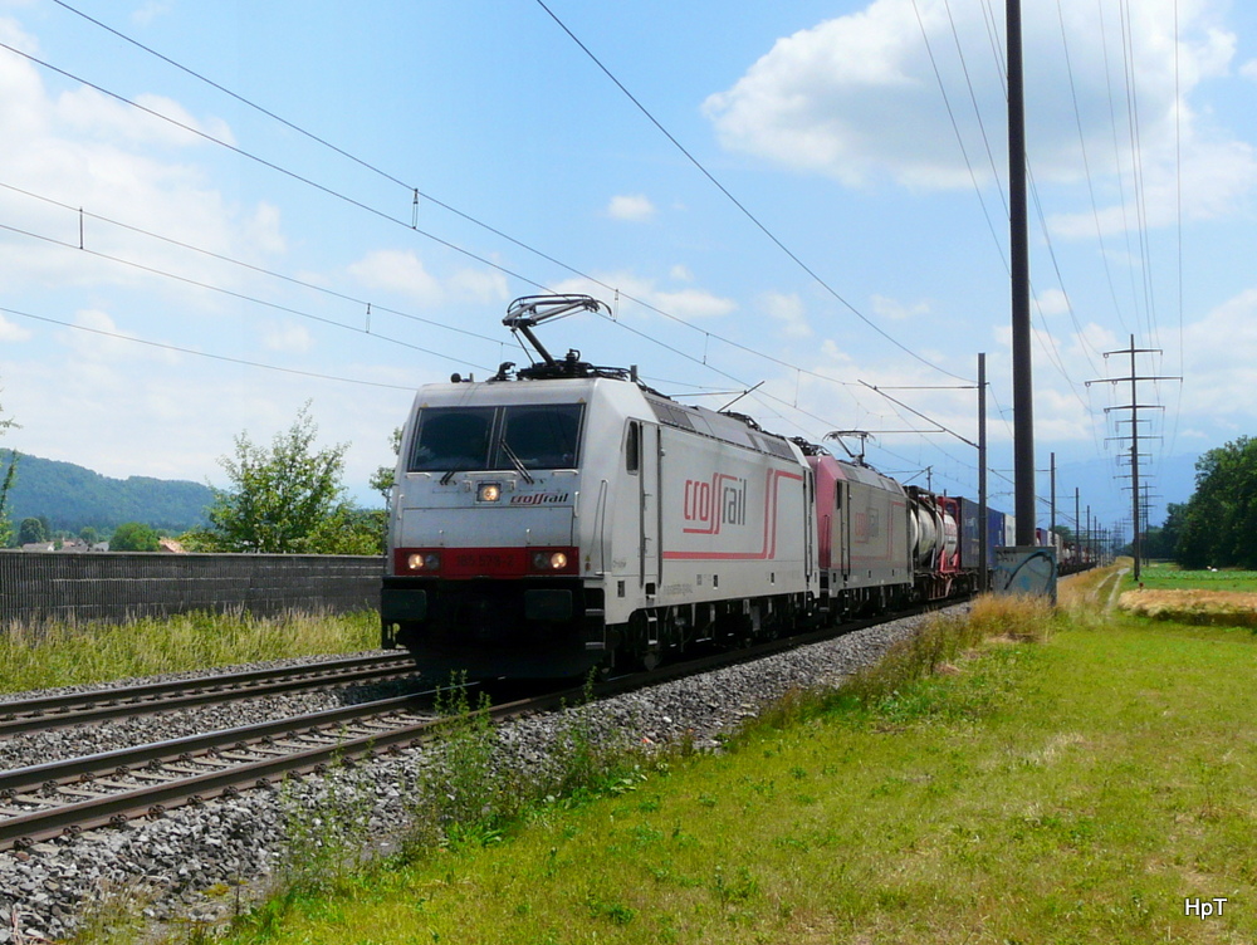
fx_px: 1345
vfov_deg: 38.7
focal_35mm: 37
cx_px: 628
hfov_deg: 50.1
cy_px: 472
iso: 100
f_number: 6.3
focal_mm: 6
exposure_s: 1/400
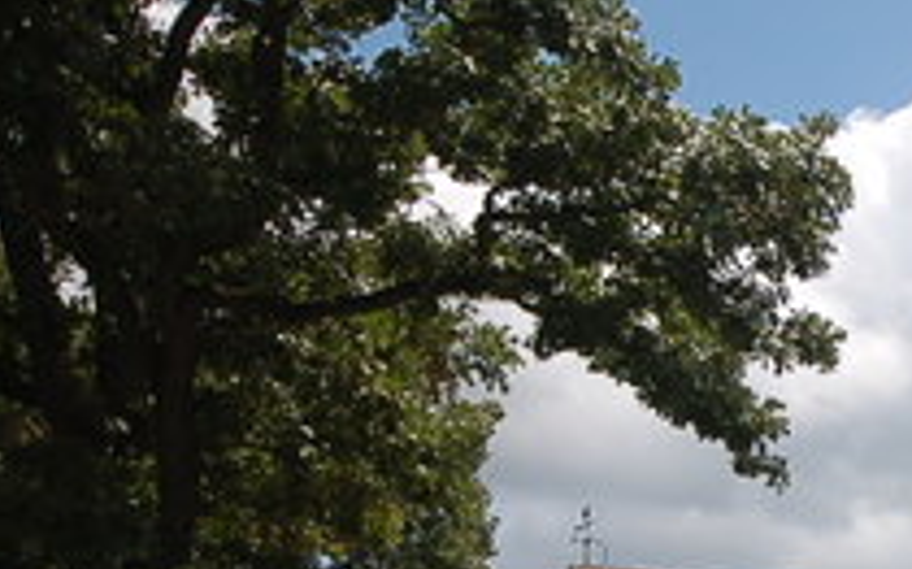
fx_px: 2310
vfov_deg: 13.7
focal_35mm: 93
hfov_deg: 19.8
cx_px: 1307
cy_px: 643
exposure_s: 1/250
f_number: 5.6
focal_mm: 20
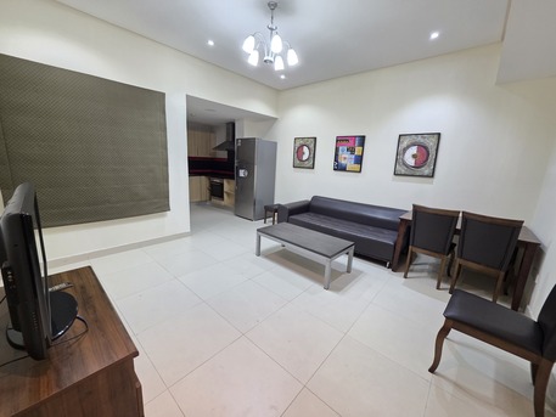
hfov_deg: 106.2
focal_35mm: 13
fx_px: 209
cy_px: 208
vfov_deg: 89.9
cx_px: 278
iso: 320
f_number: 1.9
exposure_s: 1/50
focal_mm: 2.2
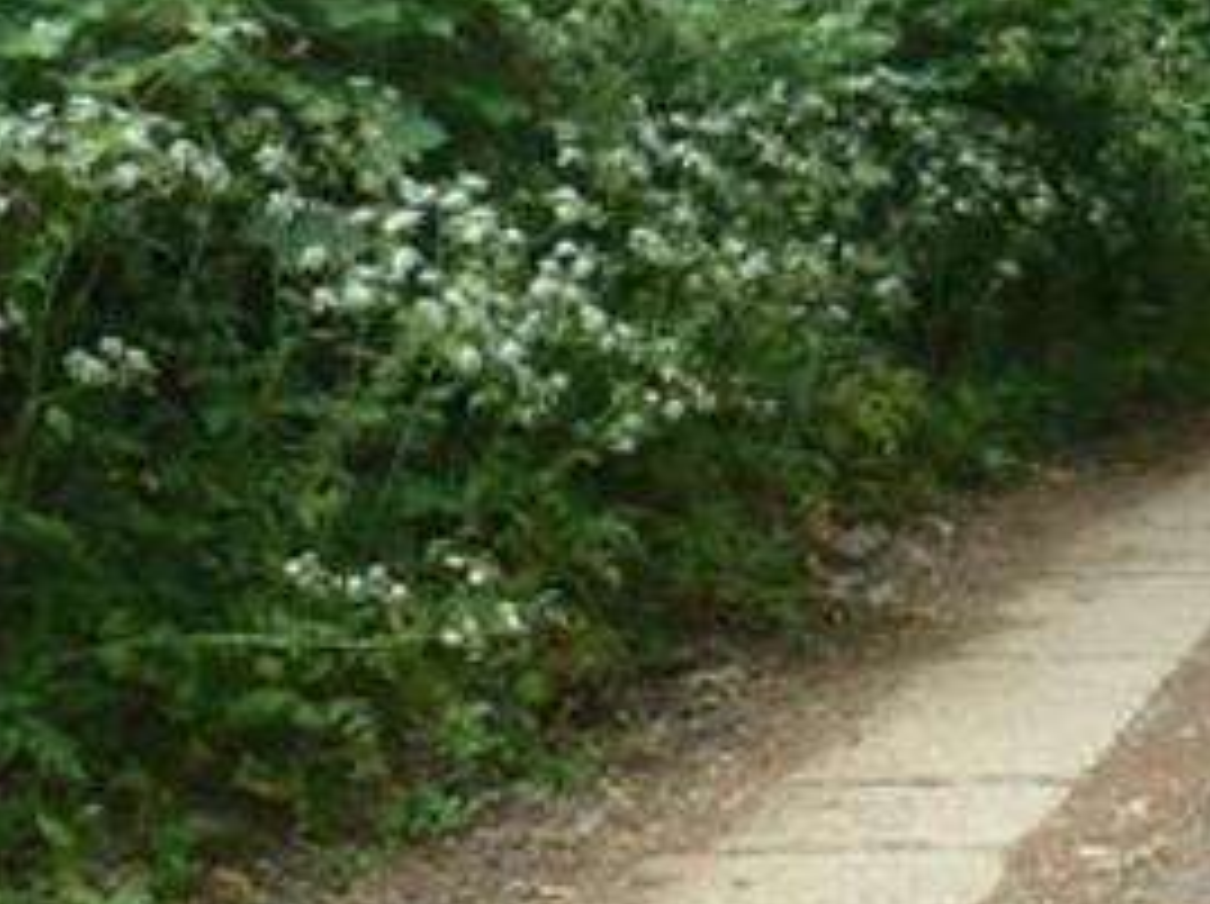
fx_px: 4678
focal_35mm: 134
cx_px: 1867
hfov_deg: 13.8
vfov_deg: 11.0
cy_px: 400
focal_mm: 4.1
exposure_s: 1/100
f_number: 4
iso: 80
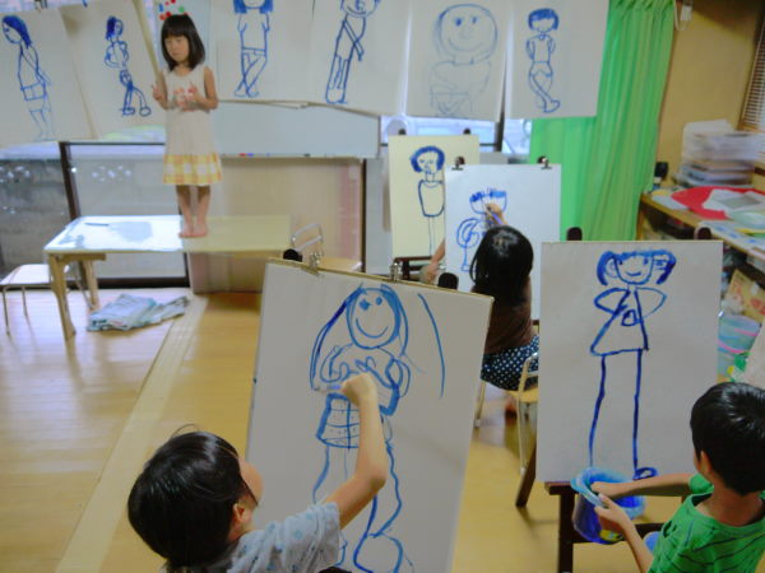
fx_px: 619
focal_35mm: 28
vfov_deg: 49.7
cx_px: 382
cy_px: 286
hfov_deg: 63.4
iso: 400
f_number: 3.5
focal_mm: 14
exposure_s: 1/25
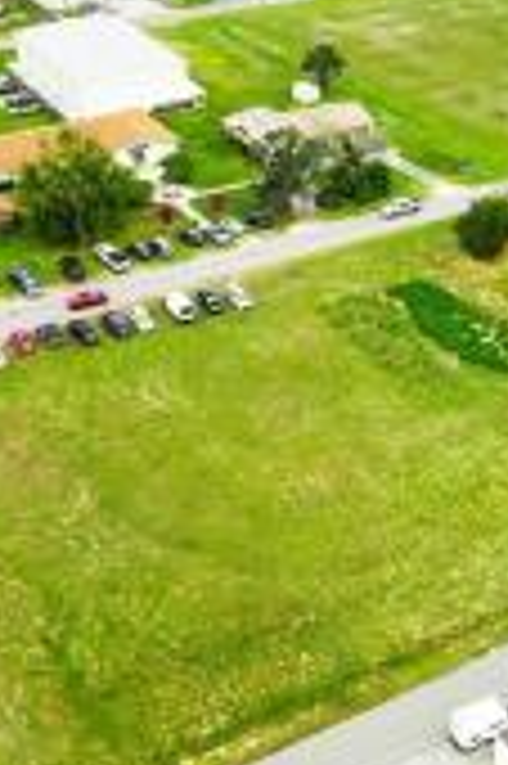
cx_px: 425
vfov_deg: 34.0
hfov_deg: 22.6
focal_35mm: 59
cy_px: 392
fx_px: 1251
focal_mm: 12.29
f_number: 2.8
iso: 100
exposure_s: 1/15
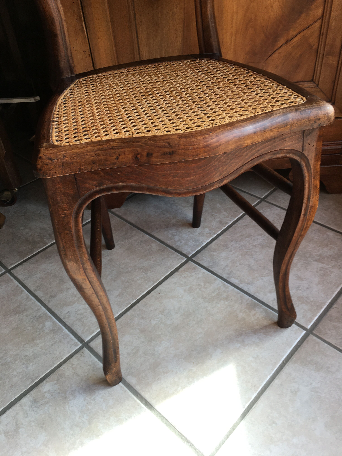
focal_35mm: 29
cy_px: 228
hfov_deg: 48.2
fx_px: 382
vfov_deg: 61.7
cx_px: 171
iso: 25
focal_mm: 4.15
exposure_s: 1/103
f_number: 2.2
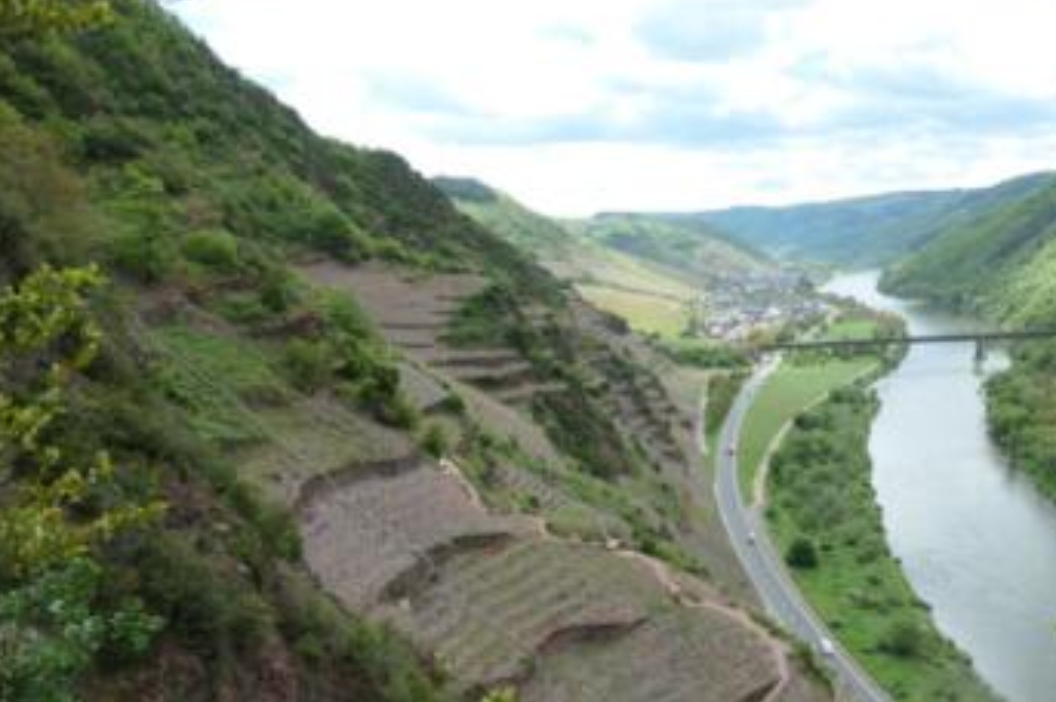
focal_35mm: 35
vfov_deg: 37.6
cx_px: 613
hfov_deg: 54.2
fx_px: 1026
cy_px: 430
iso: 200
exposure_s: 1/1000
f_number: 3.5
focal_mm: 8.8
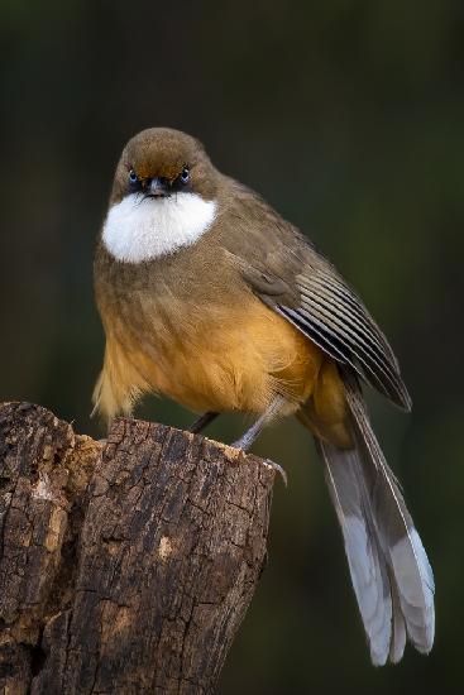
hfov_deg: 2.8
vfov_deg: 4.1
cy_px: 348
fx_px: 9660
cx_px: 232
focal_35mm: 500
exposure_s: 1/320
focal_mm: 500
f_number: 7.1
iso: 1250
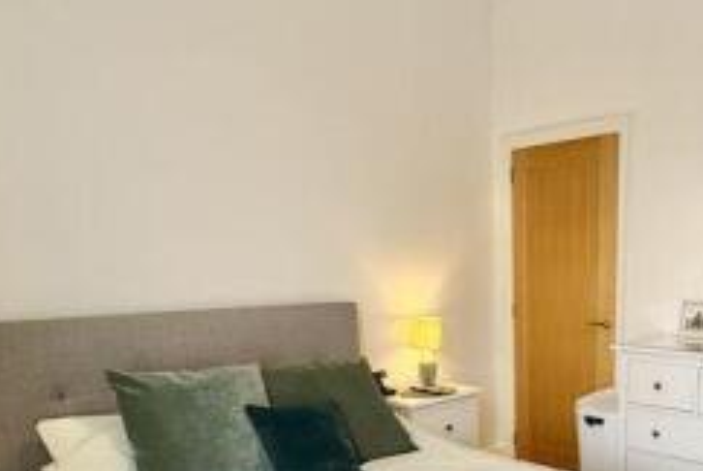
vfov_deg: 35.7
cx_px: 498
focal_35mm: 35
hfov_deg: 52.7
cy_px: 423
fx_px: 684
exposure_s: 1/100
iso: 320
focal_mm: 2.22
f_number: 2.2
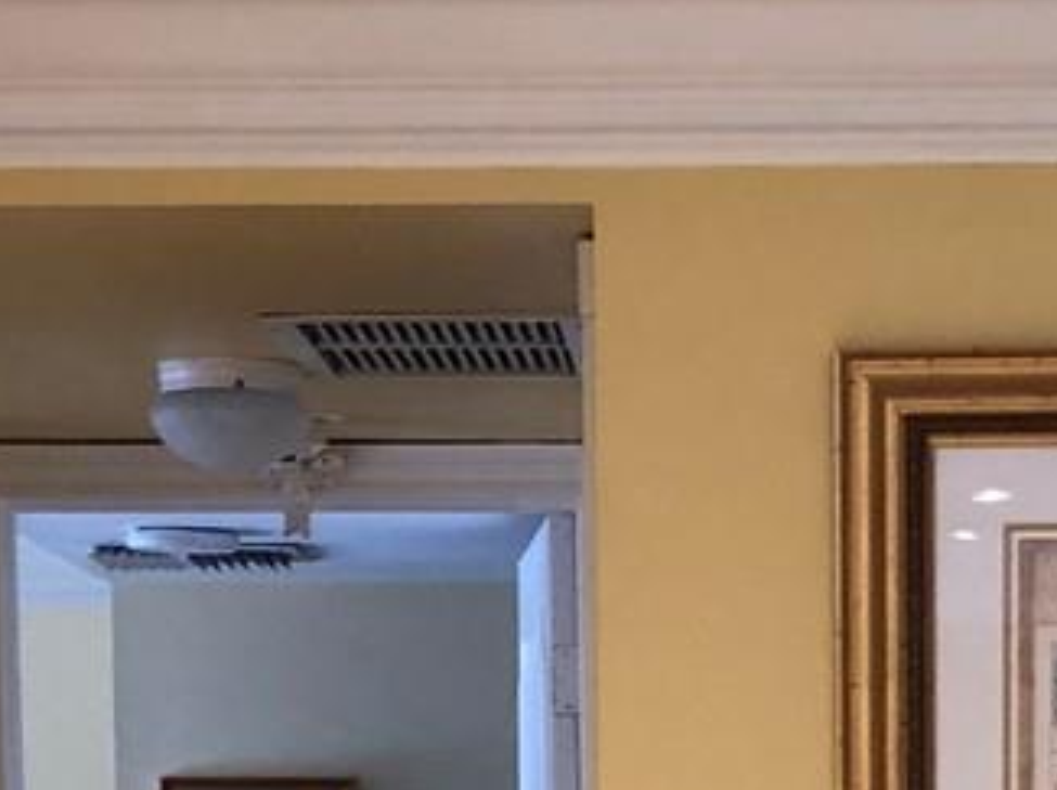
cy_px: 1372
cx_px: 712
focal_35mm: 138
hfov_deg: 14.3
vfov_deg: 10.2
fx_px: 4209
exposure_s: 1/20
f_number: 1.8
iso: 40
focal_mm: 4
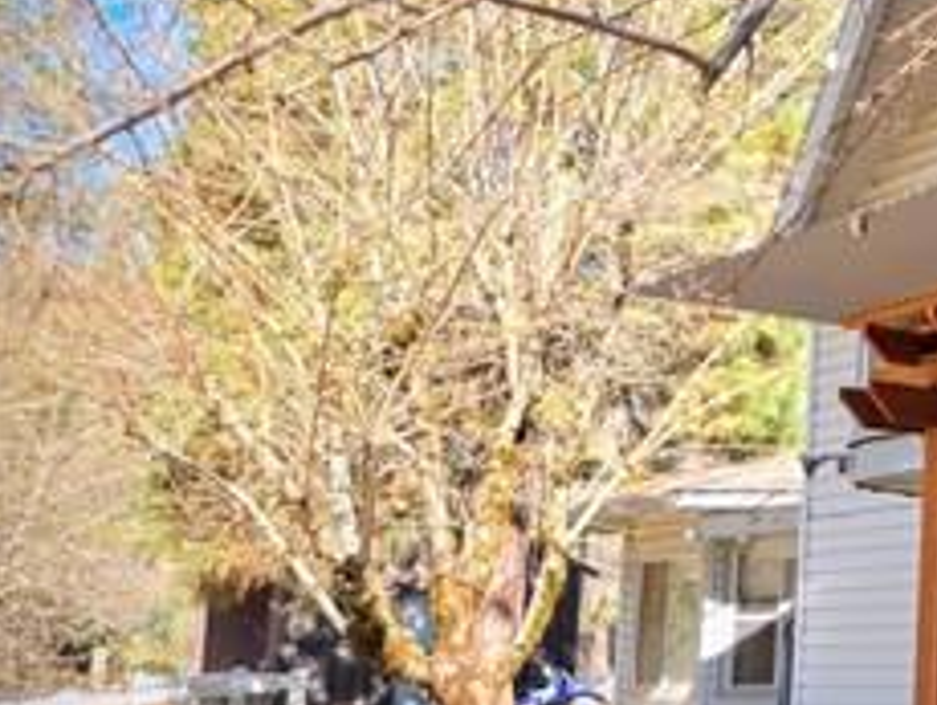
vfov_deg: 23.0
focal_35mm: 64
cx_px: 1296
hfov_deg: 25.1
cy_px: 395
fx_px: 1734
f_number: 1.7
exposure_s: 1/359
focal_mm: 6.25
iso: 25
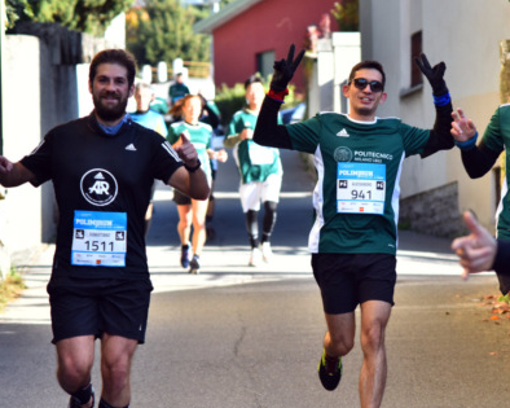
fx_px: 3546
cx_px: 373
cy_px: 231
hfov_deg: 8.2
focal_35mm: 235
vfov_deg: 6.6
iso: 500
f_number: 6.3
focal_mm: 145
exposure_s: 1/500
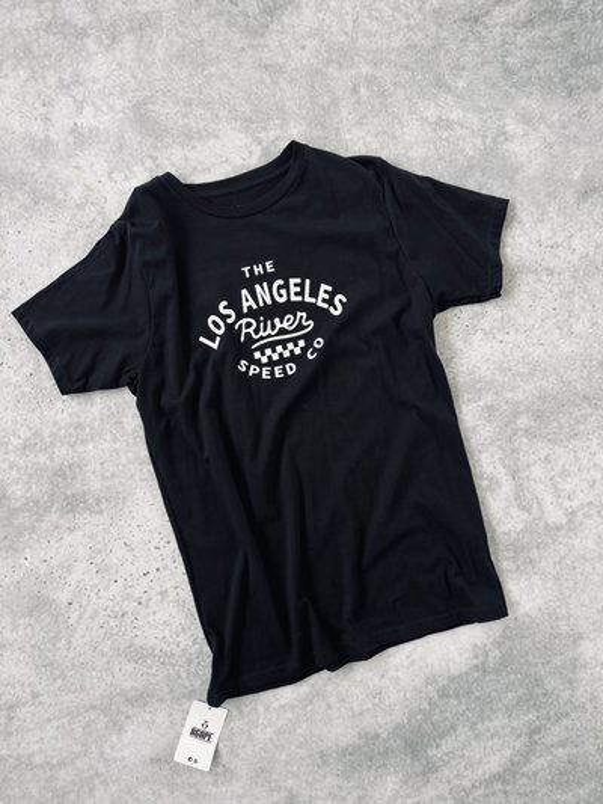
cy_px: 402
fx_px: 557
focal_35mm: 24
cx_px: 302
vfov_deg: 71.6
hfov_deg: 56.8
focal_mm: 6.76
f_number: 1.78
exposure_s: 1/121
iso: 160
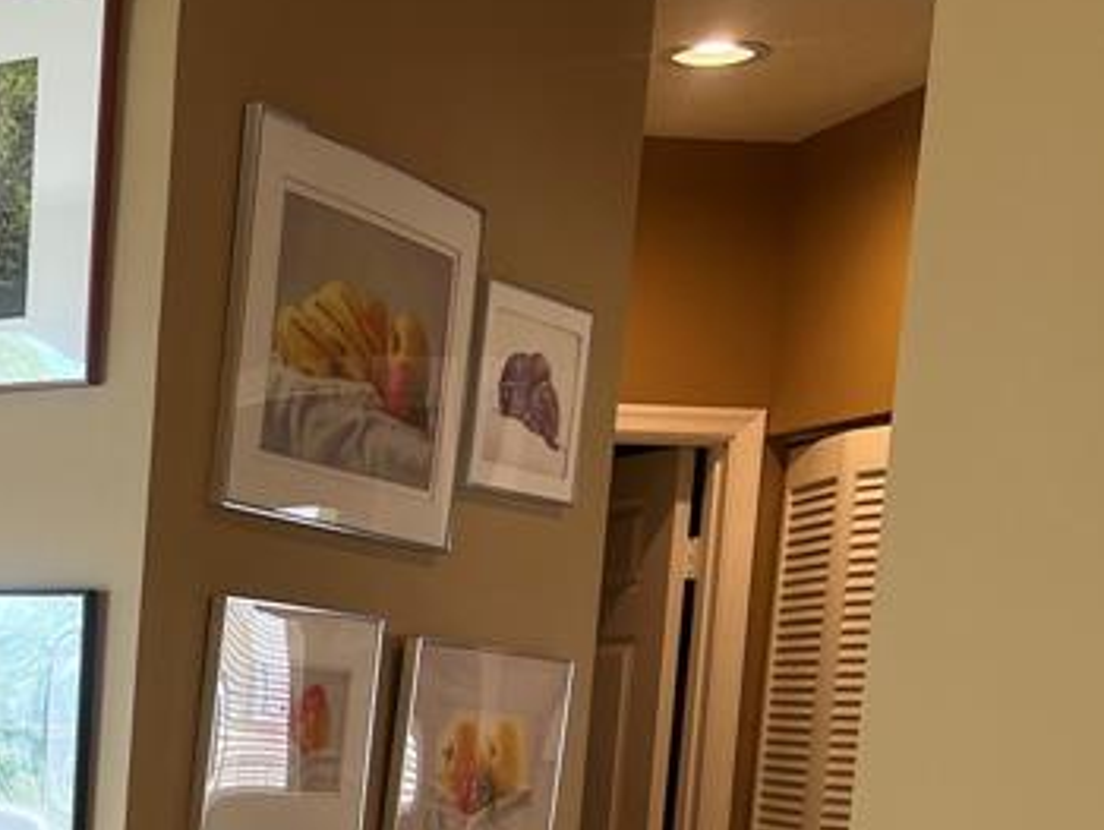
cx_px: -366
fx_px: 2426
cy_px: 988
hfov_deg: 22.6
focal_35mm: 76
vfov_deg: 18.4
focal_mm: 5.7
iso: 100
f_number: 1.5
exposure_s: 1/120
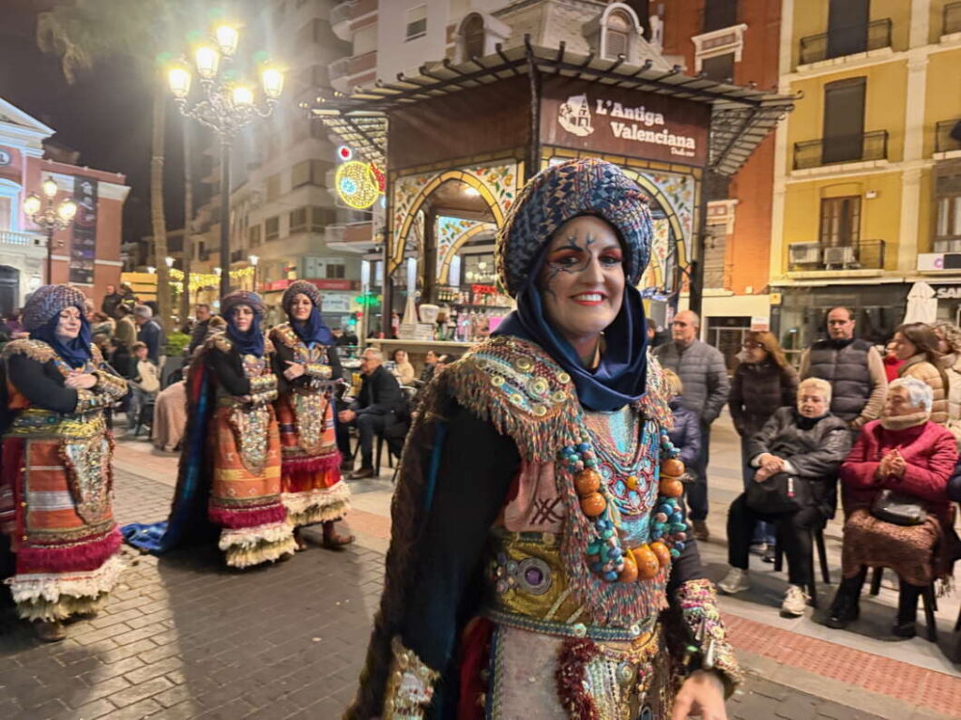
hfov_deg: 71.6
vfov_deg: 56.8
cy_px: 360
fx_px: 666
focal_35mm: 24
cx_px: 480
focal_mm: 6.76
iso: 800
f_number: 1.78
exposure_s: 1/33
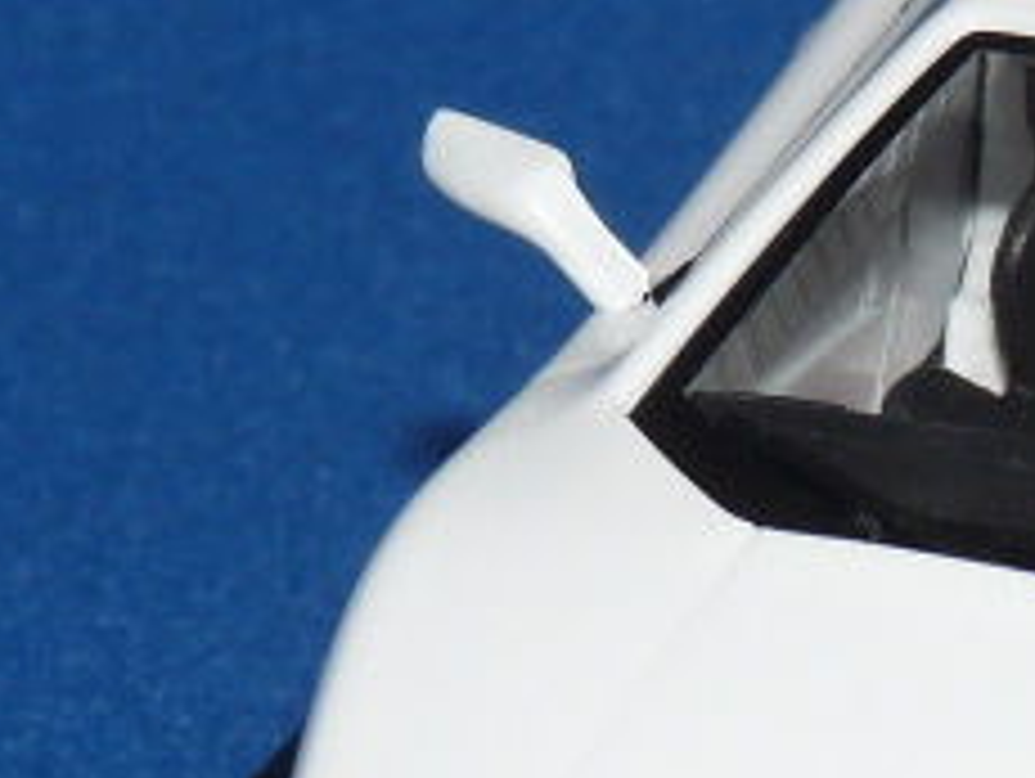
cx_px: 1314
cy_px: 499
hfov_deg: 5.5
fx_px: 10655
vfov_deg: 4.2
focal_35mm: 356
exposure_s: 1/40
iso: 100
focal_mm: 12.8
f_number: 4
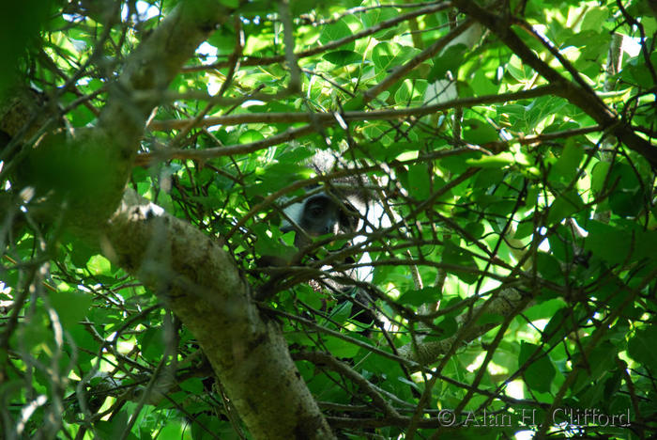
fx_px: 5479
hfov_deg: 6.9
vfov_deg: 4.6
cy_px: 220
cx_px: 328
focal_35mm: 300
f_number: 5.6
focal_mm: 200
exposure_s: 1/100
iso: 560
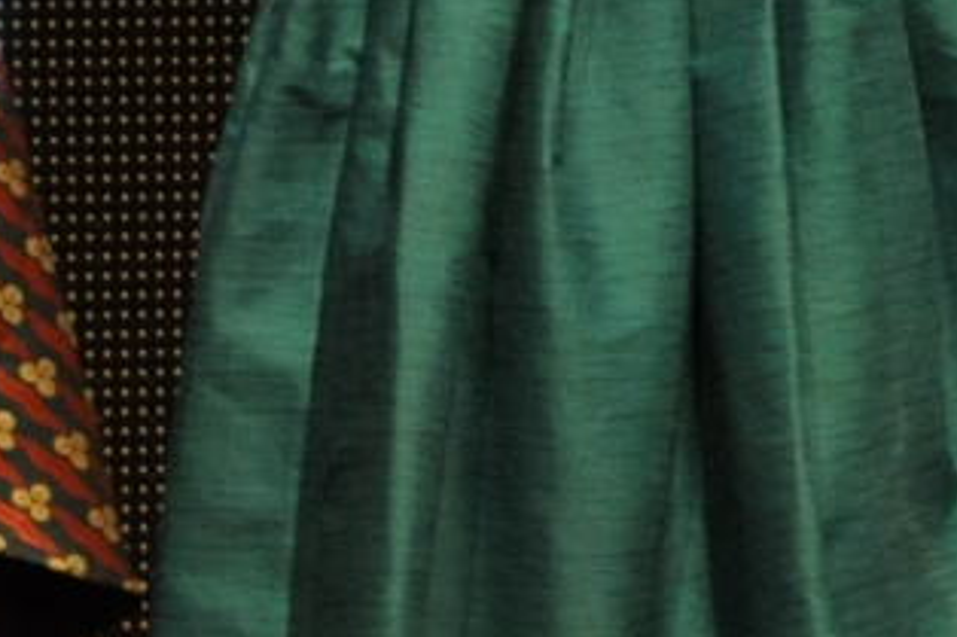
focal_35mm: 819
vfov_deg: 1.7
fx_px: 21759
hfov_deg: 2.5
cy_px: -85
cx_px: 591
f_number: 6.3
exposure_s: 1/160
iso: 1250
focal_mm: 80
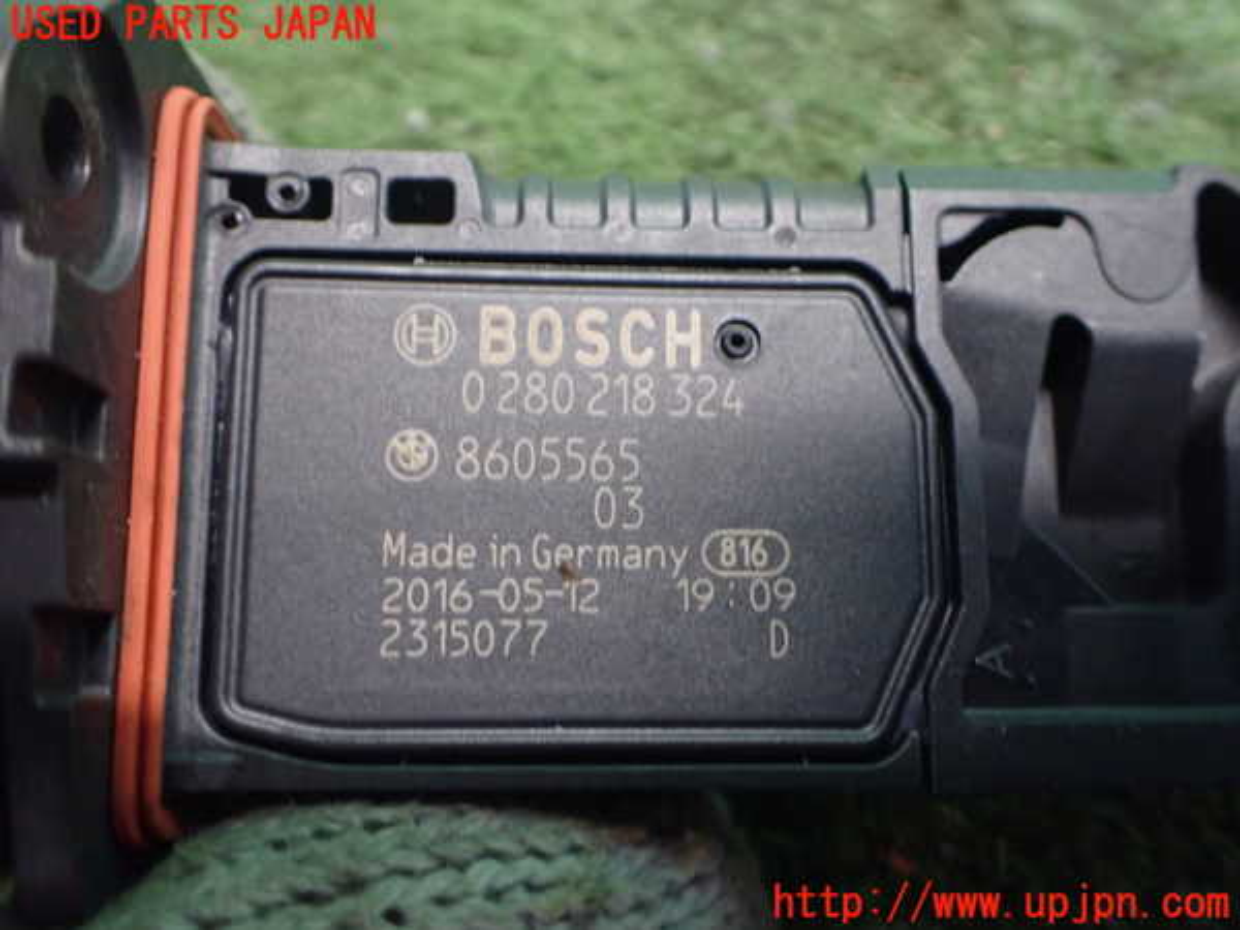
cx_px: 620
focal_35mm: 30
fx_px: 1075
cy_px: 465
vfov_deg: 46.8
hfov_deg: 60.0
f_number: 2.3
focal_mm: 5.4
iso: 800
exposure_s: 1/40
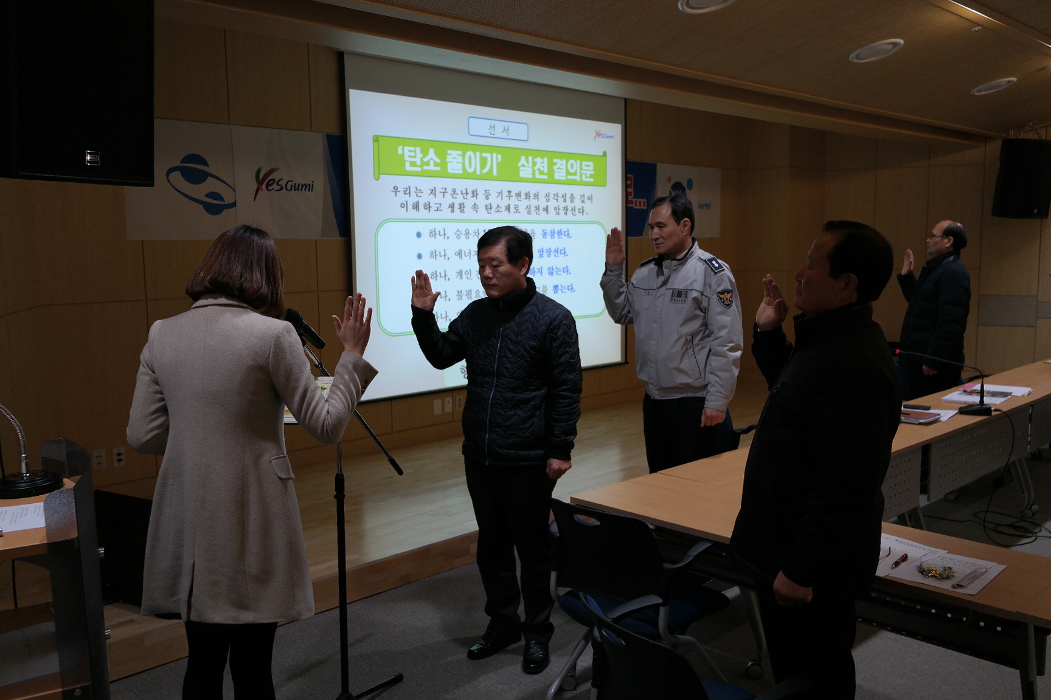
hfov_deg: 61.9
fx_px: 876
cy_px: 350
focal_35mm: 30
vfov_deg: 43.6
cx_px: 526
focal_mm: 20
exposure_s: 1/40
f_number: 3.5
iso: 400
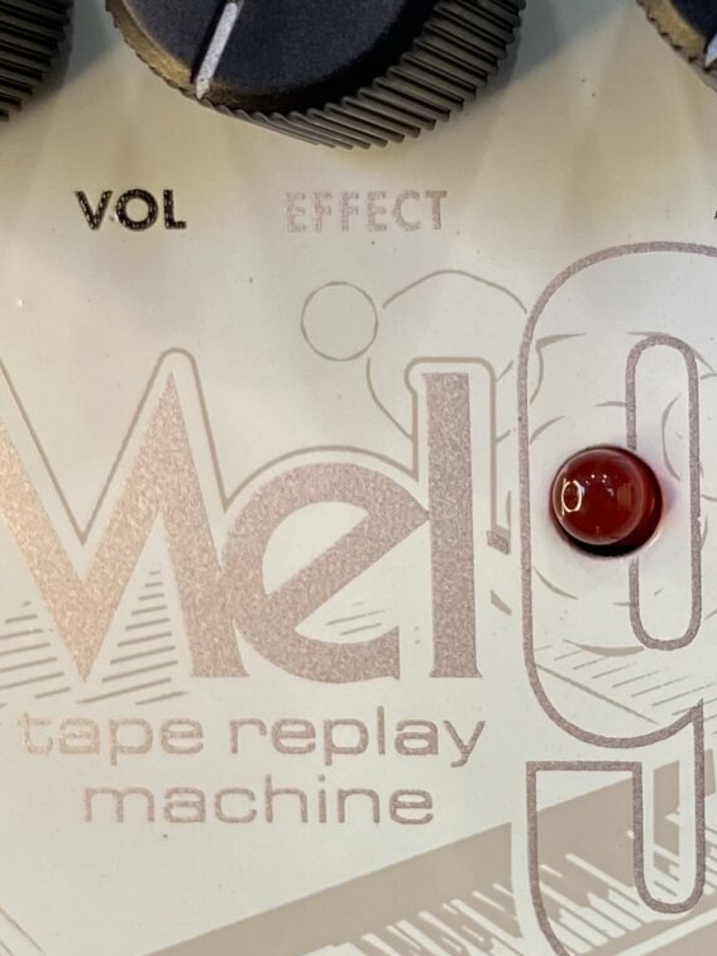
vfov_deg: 22.2
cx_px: 665
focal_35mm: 88
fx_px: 2430
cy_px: 630
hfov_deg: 16.5
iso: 64
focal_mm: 4.25
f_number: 1.8
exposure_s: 1/100
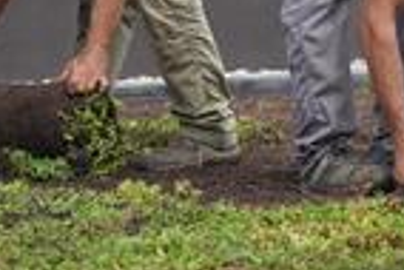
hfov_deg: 12.2
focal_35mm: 167
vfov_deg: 8.2
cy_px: 222
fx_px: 1876
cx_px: 390
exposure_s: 1/400
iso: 100
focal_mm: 44
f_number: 4.5
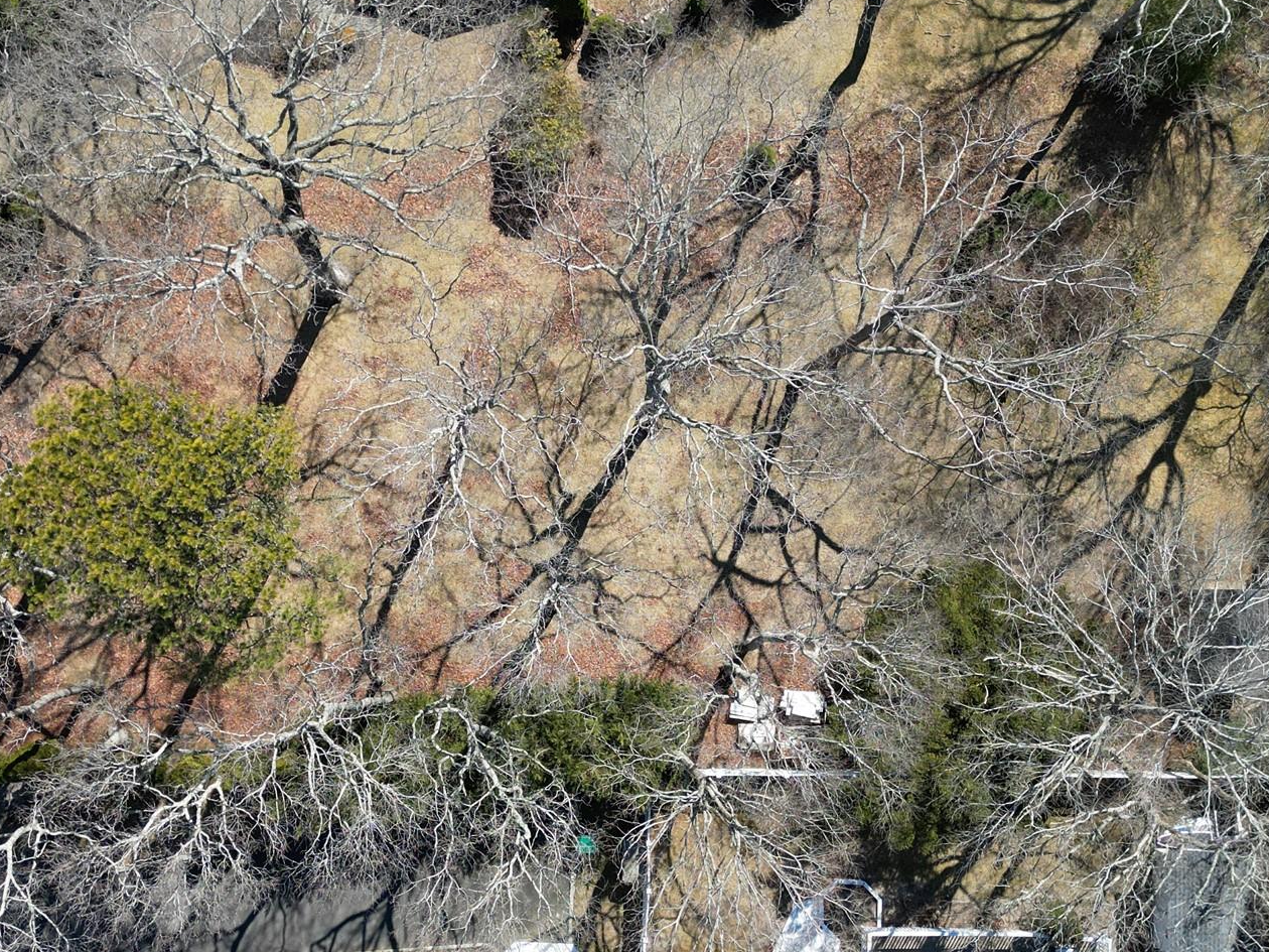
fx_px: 1430
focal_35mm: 39
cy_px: 565
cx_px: 527
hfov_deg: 47.7
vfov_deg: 36.7
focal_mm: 6.72
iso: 100
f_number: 1.7
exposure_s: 1/1500
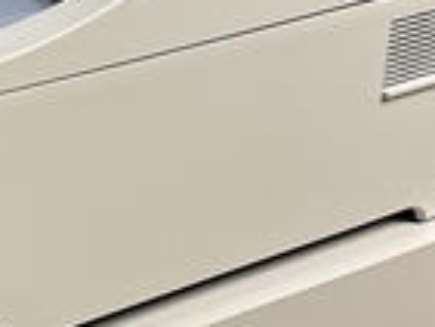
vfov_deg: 21.6
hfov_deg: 27.7
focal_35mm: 68
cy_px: 176
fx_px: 855
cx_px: 62
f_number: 1.78
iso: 400
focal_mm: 6.86
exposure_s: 1/50
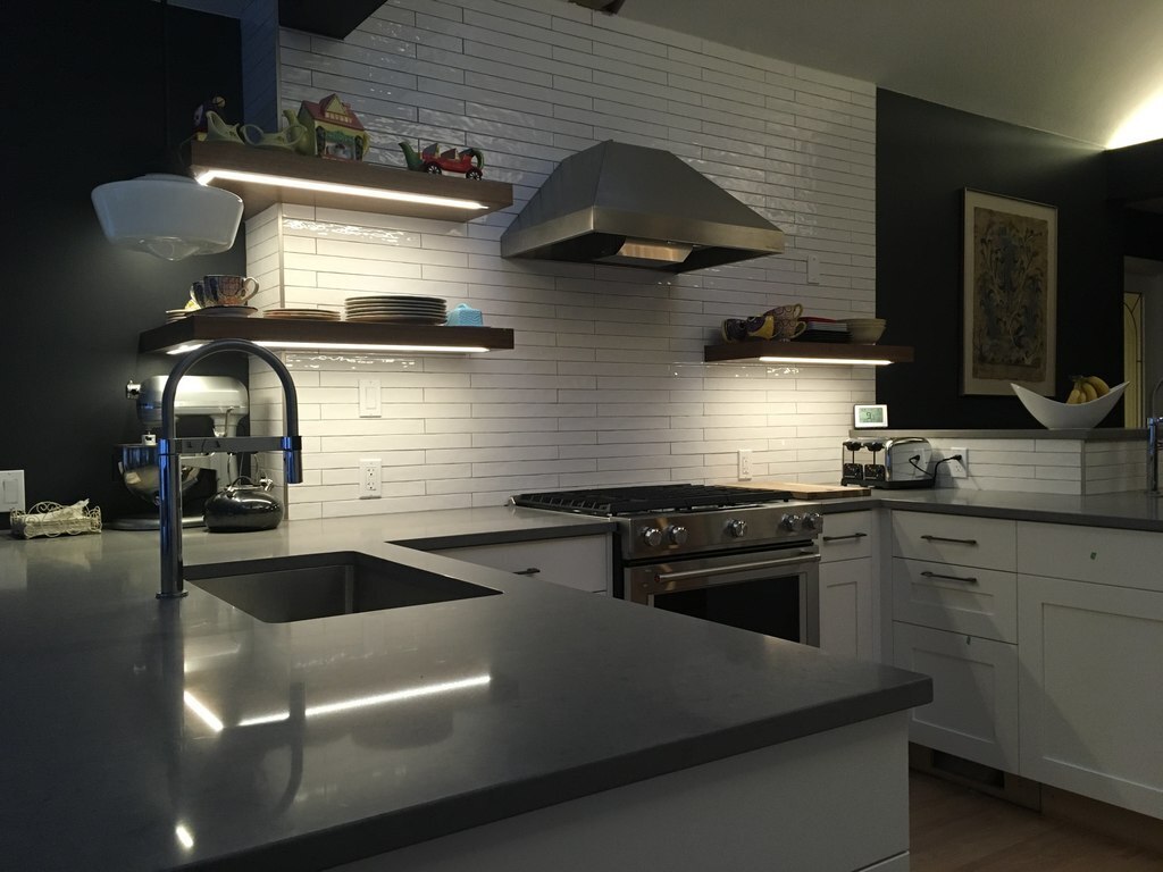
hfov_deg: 61.7
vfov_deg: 48.2
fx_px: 974
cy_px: 436
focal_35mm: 29
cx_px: 582
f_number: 2.2
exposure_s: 1/30
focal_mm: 4.15
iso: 125
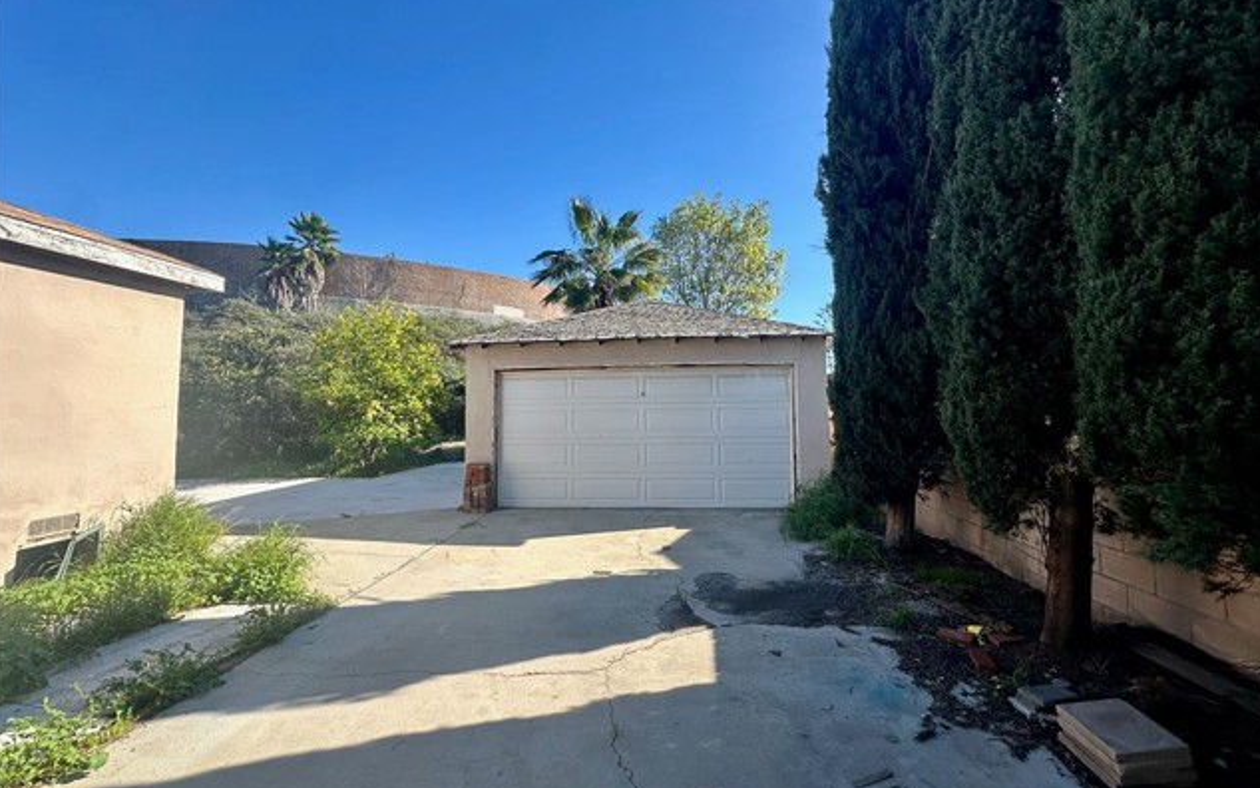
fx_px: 515
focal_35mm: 15
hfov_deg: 101.4
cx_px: 631
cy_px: 370
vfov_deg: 74.8
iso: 40
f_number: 2.2
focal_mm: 2.22
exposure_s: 1/882
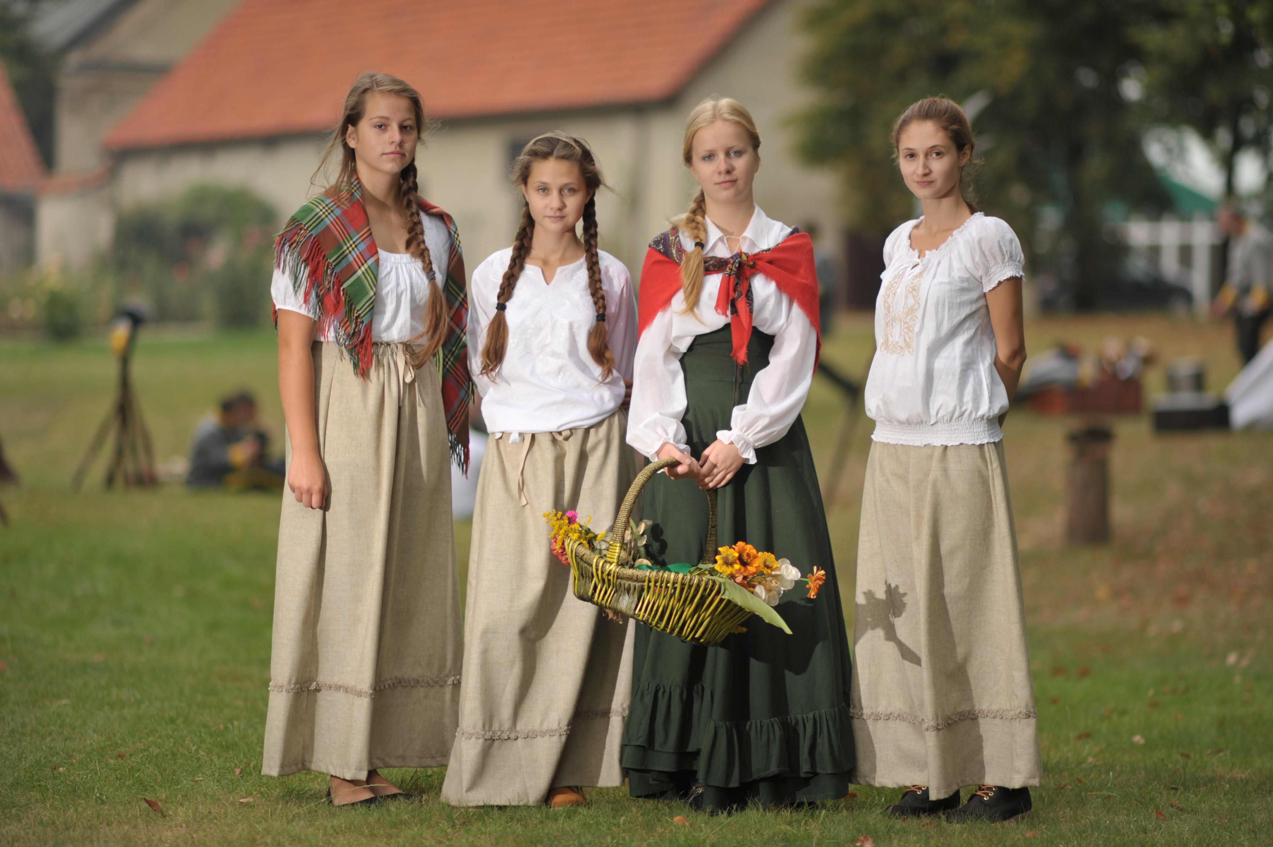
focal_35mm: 135
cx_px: 636
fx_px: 4771
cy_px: 424
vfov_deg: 10.1
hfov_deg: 15.2
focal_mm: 135
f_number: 2
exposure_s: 1/2000
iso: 200
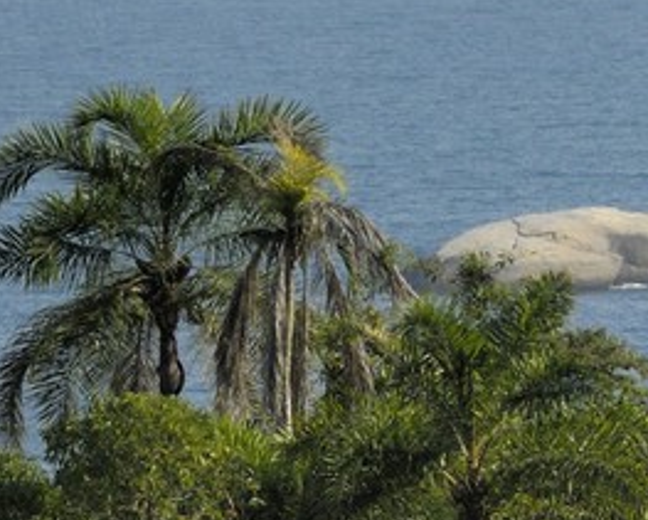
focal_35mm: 940
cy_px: -175
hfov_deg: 2.0
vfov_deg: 1.6
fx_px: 18048
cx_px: 1794
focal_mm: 110
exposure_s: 1/320
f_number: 6.7
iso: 100
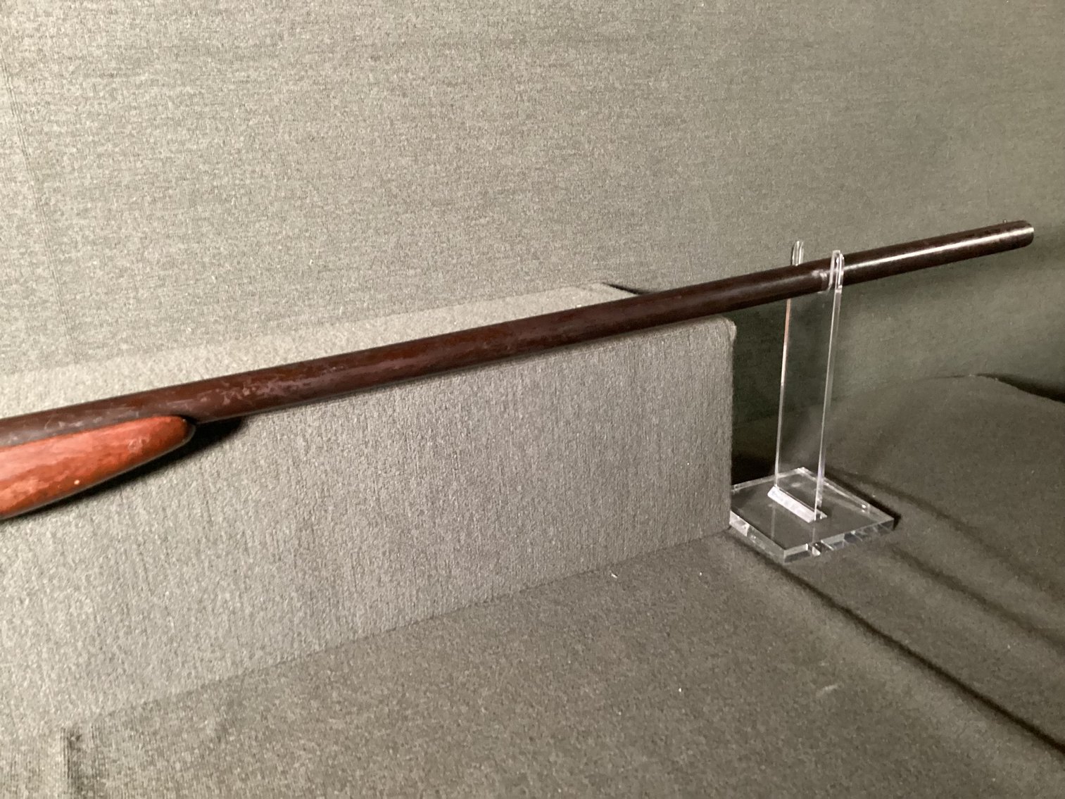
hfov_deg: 58.3
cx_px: 532
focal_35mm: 31
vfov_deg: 45.4
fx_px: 954
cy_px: 400
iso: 640
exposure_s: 1/30
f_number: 2.4
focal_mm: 3.3
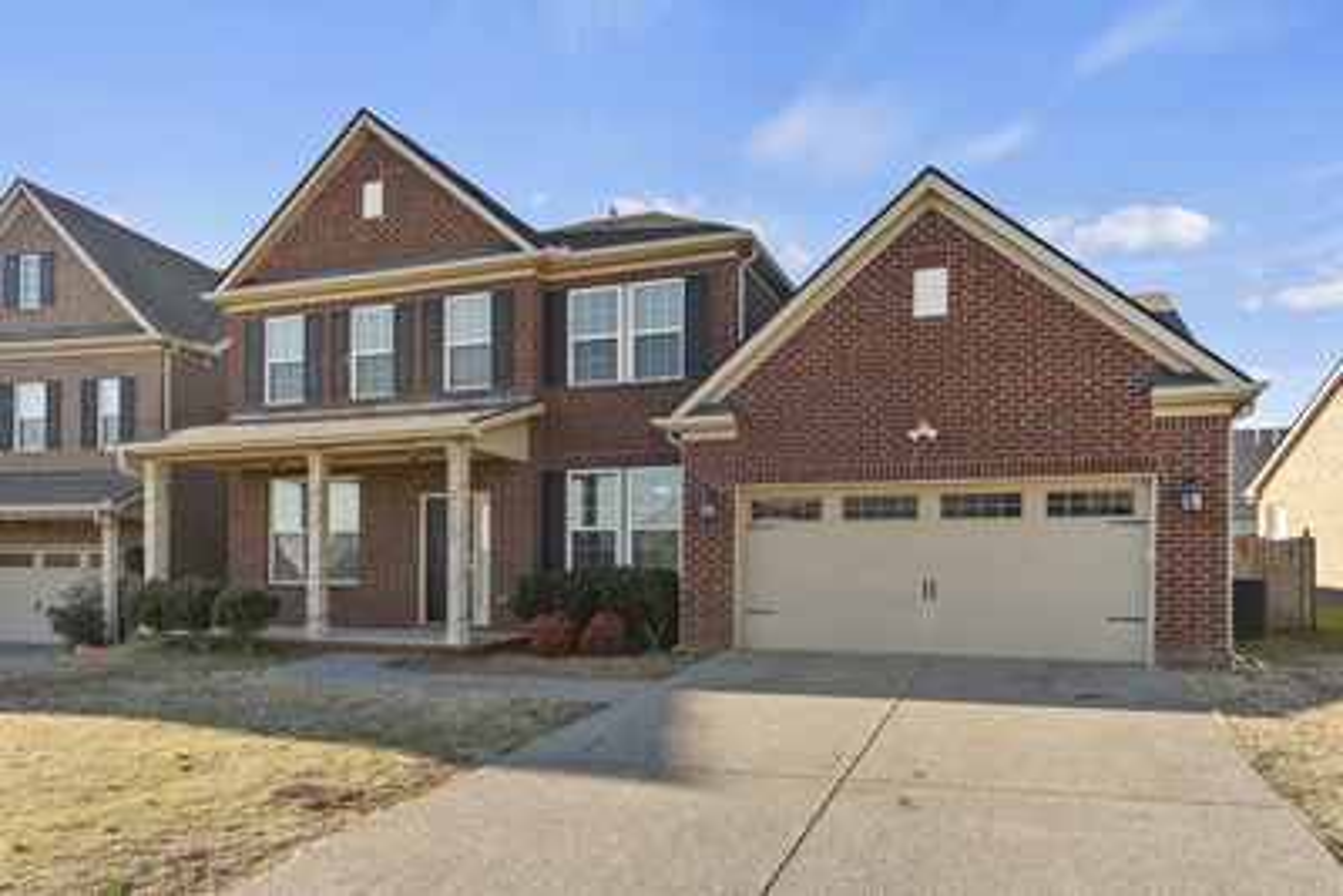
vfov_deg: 53.2
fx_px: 896
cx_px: 672
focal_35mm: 24
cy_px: 448
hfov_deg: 73.7
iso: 1000
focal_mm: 24
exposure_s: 1/640
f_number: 2.8
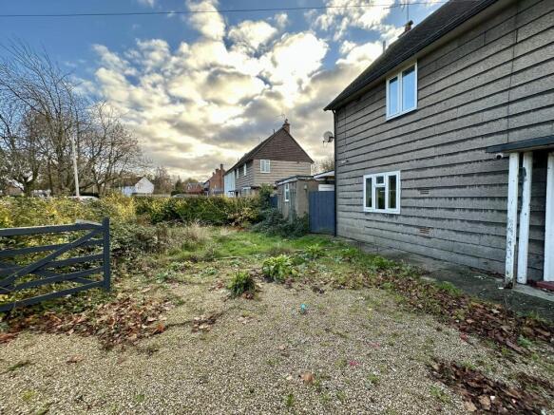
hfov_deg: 102.1
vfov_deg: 85.7
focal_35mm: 14
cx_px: 277
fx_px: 224
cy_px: 208
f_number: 2.2
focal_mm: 2.22
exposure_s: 1/273
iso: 40
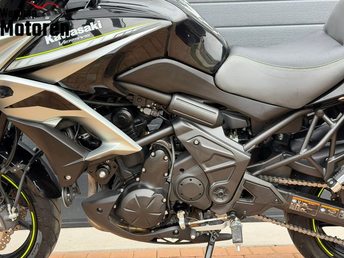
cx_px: 172
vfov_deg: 30.3
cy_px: 129
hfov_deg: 39.7
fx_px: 477
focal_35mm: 48
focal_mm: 6.76
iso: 125
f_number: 1.78
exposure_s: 1/206
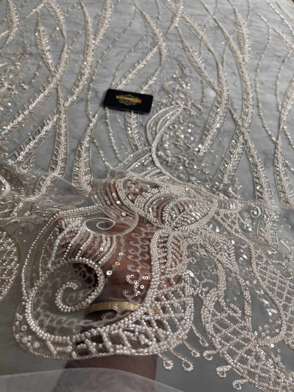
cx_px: 147
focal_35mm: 26
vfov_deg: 67.3
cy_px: 196
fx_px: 294
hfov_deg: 53.1
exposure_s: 1/101
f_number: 1.6
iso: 100
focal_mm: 5.1
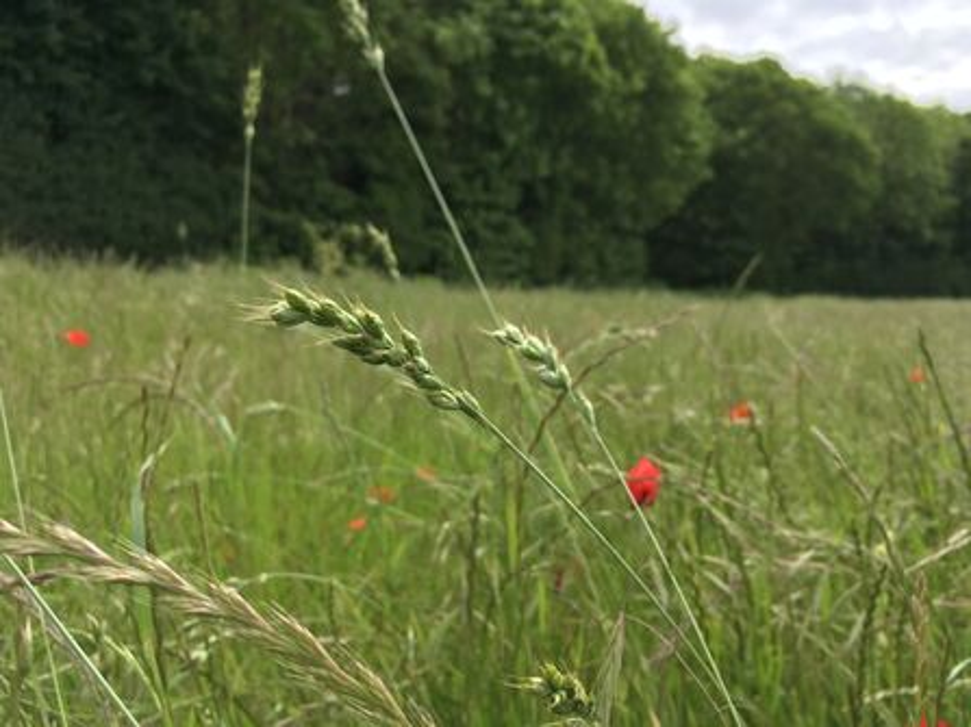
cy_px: 364
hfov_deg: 61.7
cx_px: 486
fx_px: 813
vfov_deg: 48.2
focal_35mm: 29
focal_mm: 4.15
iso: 25
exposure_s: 1/769
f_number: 2.2
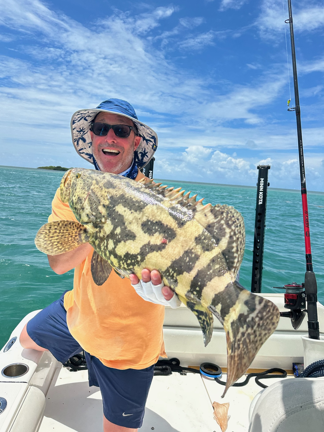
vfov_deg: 69.4
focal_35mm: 25
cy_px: 215
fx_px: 312
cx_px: 156
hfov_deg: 54.9
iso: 80
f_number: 1.78
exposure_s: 1/6211
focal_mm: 6.86
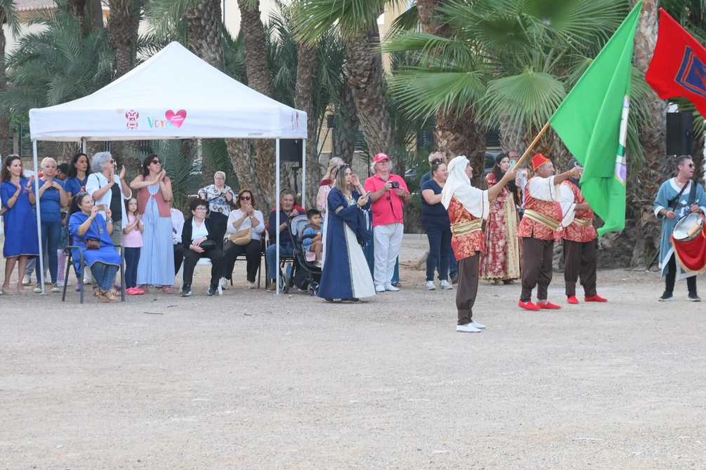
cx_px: 360
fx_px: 2352
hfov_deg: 17.1
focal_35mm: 120
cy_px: 176
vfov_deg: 11.4
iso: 800
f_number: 5
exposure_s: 1/400
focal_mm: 50
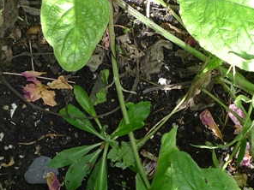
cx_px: 130
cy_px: 151
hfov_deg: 26.3
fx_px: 543
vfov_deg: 19.7
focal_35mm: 74
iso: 80
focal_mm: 5.1
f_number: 2.8
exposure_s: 1/125
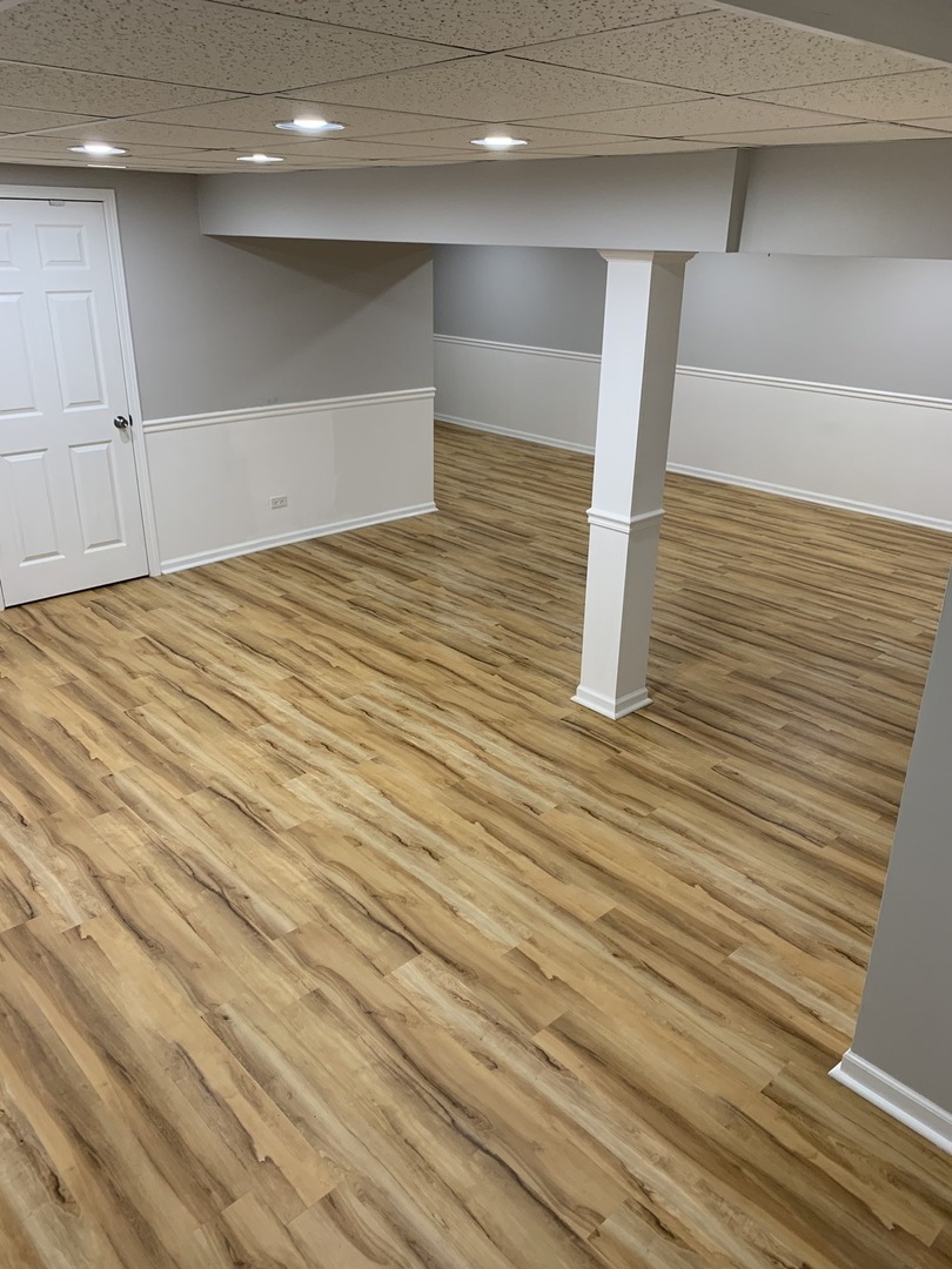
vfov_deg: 67.3
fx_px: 953
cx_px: 476
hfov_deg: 53.1
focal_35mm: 26
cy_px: 634
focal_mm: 4.25
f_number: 1.8
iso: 100
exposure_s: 1/60
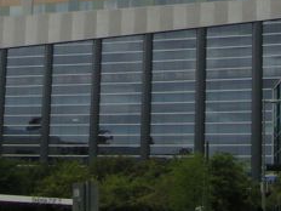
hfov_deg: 15.0
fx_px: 1063
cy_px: -101
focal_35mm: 131
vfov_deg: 10.9
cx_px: 116
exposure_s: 1/400
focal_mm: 5.8
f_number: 5.6
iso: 50
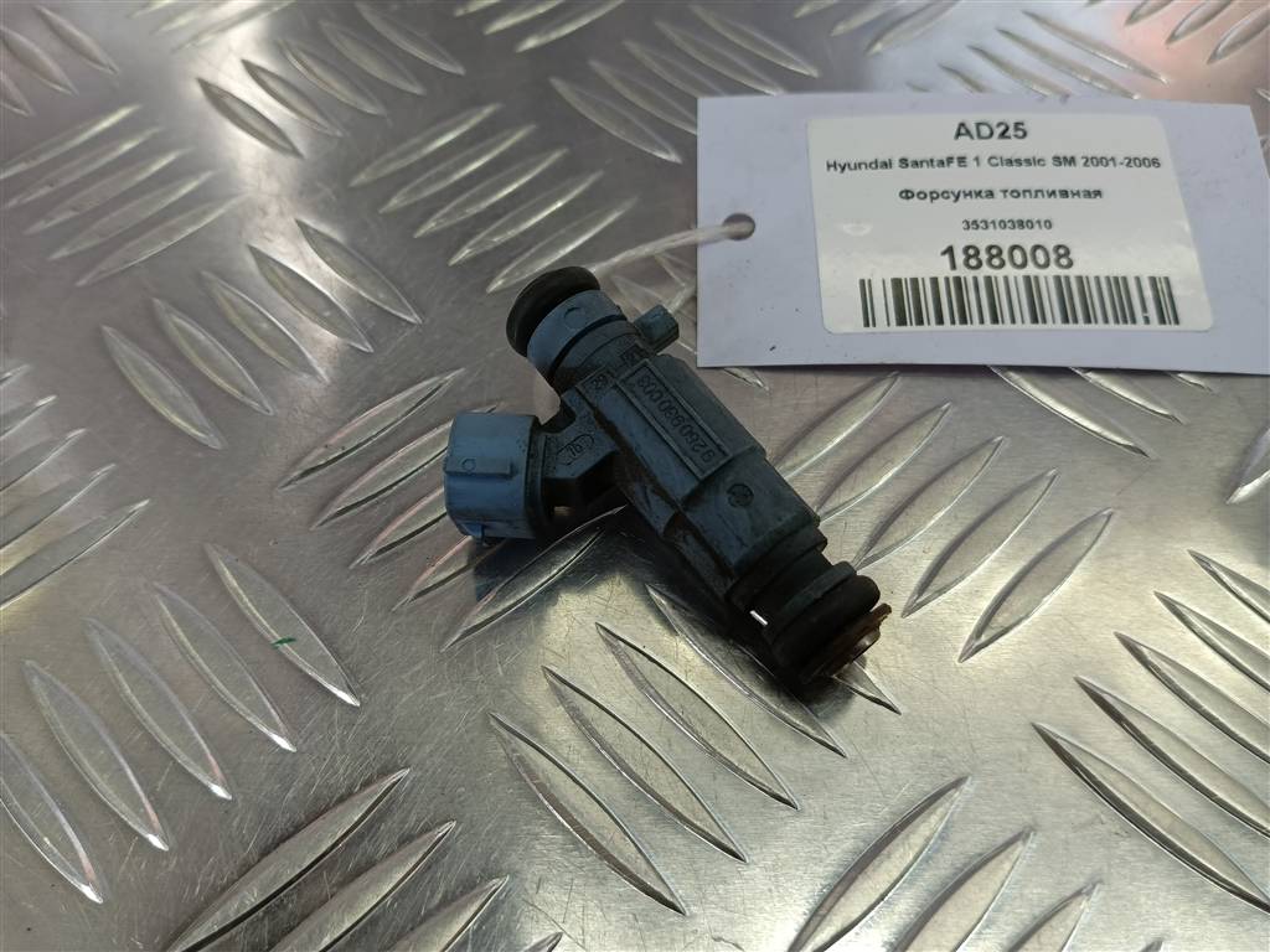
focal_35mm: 27
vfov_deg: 51.4
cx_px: 635
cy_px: 476
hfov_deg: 65.3
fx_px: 991
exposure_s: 1/100
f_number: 1.6
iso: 101
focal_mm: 4.11
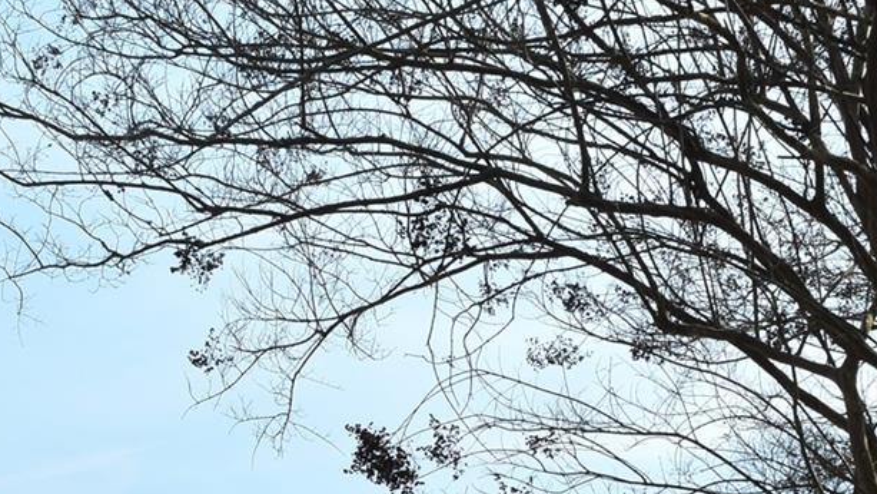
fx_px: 3419
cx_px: 213
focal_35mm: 147
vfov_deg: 8.1
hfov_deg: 14.6
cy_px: 784
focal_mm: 28
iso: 200
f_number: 10
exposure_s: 1/400
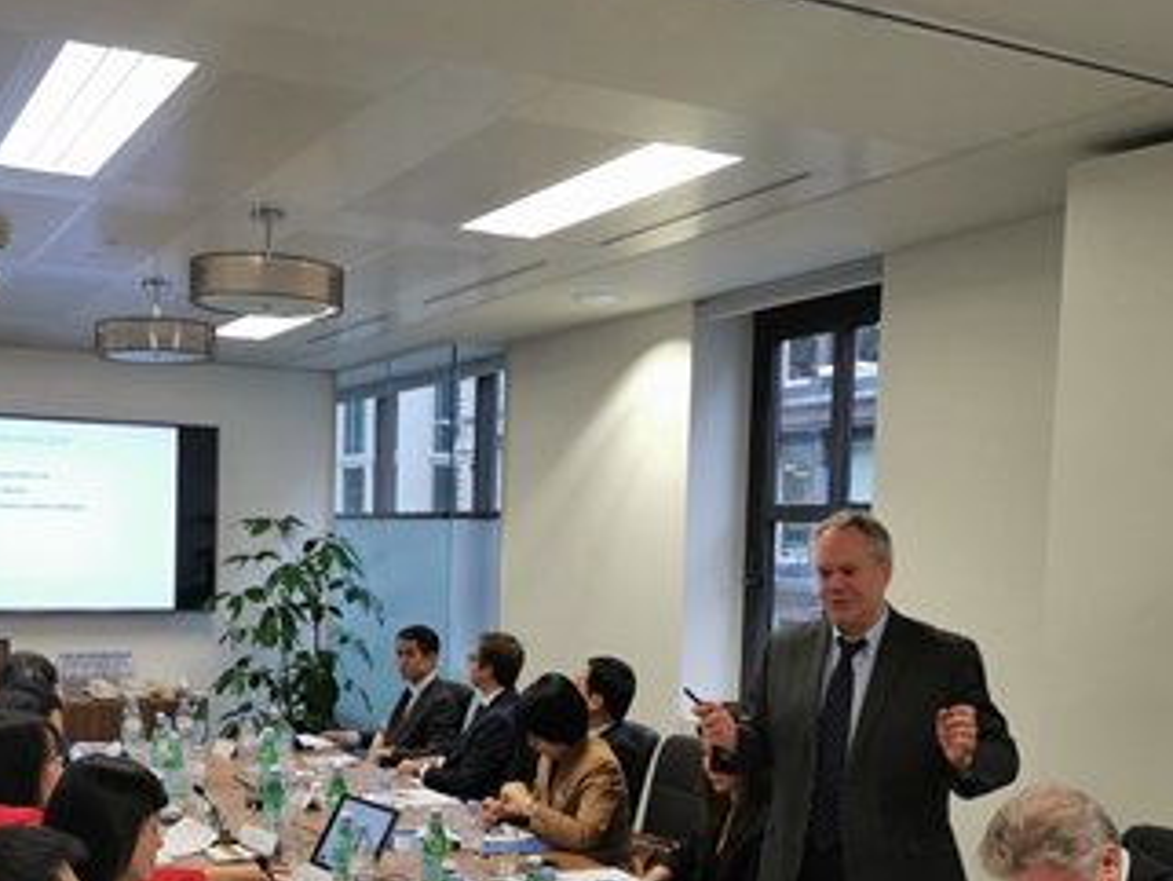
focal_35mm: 42
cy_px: 638
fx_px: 1424
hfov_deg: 44.5
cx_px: 460
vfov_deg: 33.8
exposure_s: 1/100
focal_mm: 5.56
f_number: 1.6
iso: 100
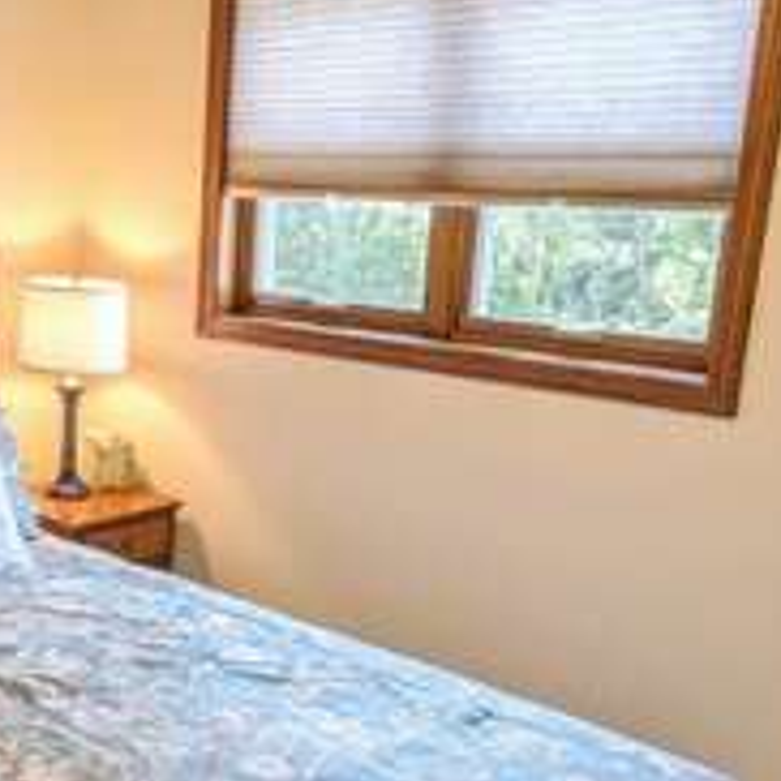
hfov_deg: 36.1
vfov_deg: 39.1
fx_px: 1098
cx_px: 41
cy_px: 442
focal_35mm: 43
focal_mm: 1.95
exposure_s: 1/120
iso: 151
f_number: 2.2
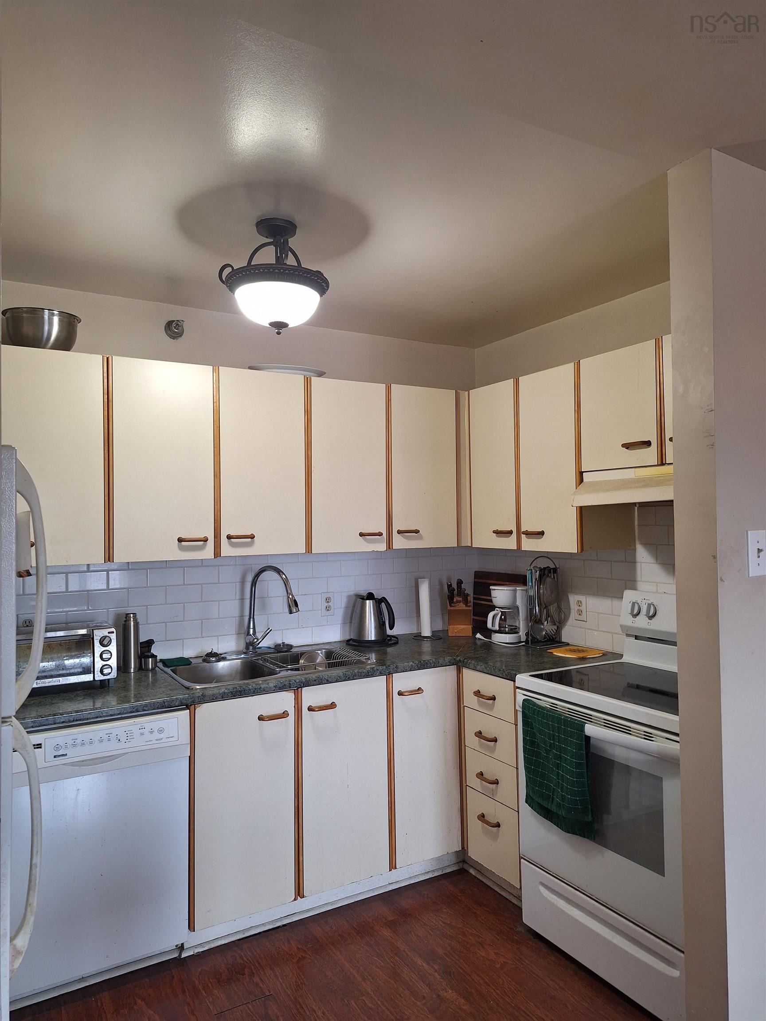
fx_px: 679
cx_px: 383
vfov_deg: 73.9
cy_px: 510
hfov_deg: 58.9
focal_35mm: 23
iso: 125
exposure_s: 1/40
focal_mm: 5.54
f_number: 1.8
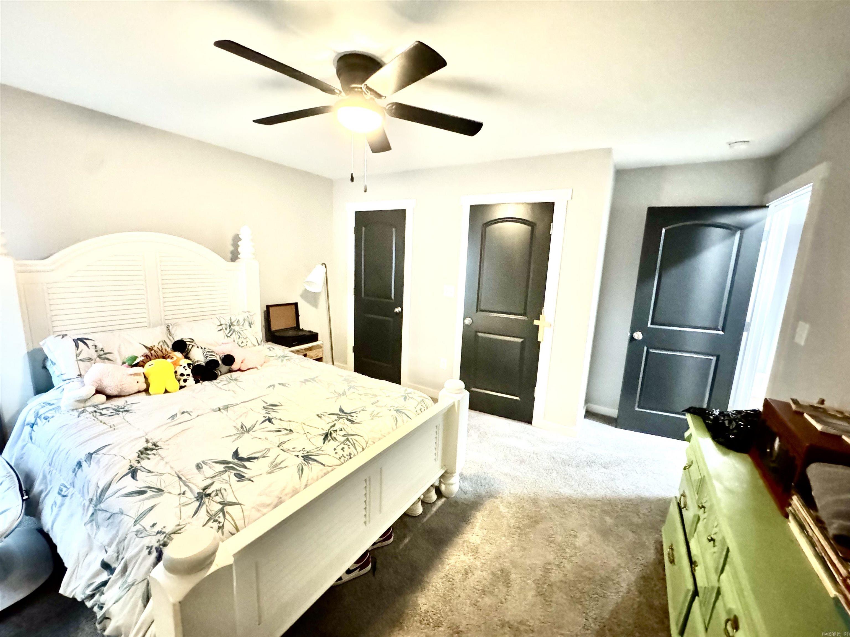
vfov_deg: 85.7
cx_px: 425
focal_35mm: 14
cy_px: 318
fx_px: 344
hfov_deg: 102.1
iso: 1250
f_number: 2.2
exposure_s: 1/40
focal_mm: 2.22
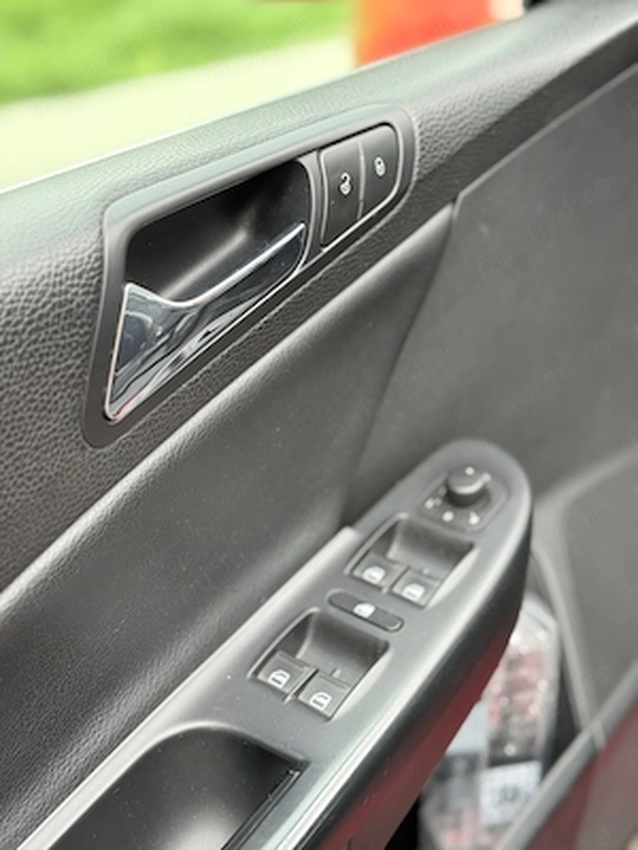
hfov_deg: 30.3
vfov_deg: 39.7
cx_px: 319
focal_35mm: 48
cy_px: 425
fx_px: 1180
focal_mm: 6.76
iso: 160
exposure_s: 1/236
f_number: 1.78
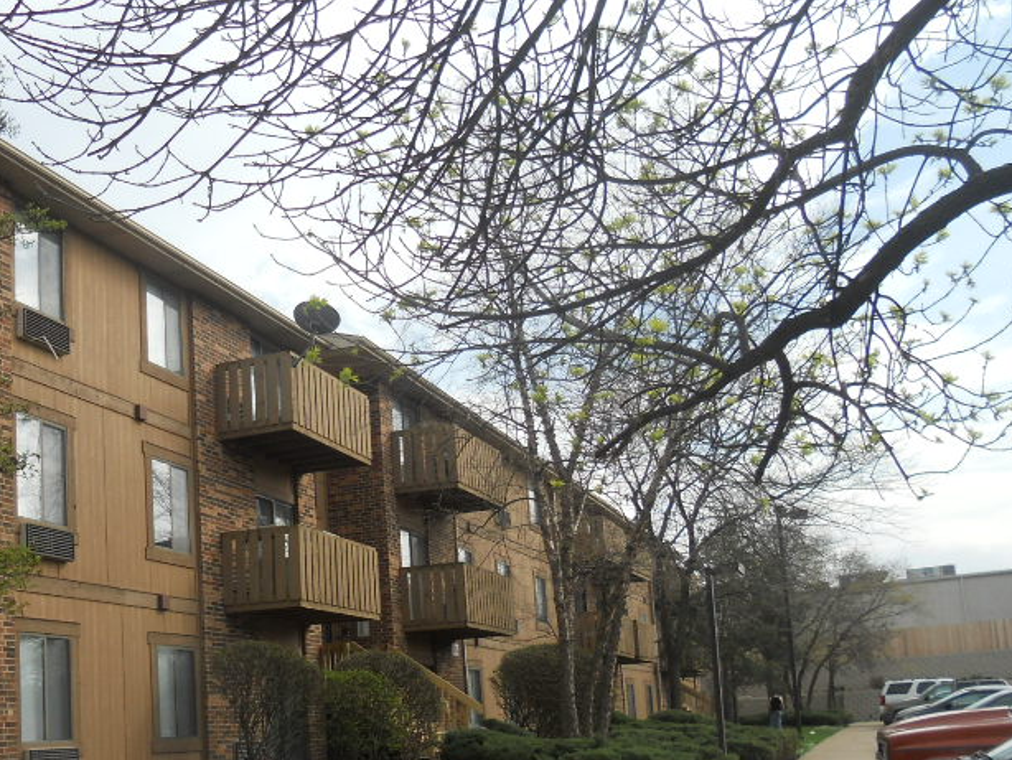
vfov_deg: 31.9
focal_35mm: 45
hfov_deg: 41.5
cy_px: 513
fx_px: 1316
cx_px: 331
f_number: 3.2
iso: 80
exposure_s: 1/640
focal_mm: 4.9
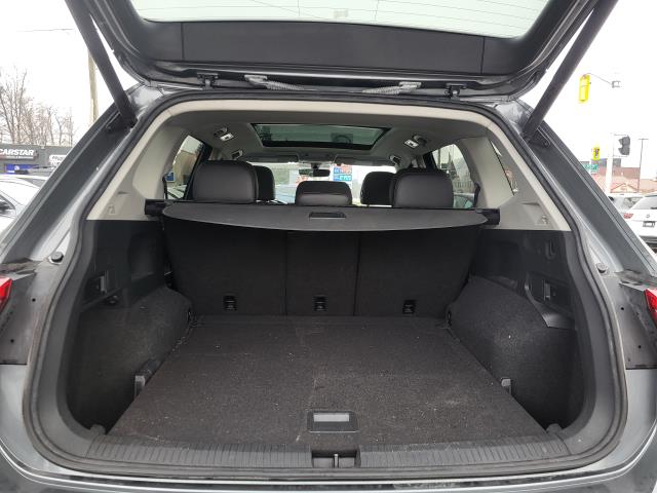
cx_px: 328
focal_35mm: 26
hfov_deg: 67.3
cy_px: 246
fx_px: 493
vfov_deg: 53.1
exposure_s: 1/120
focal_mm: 5.4
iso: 80
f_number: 1.8
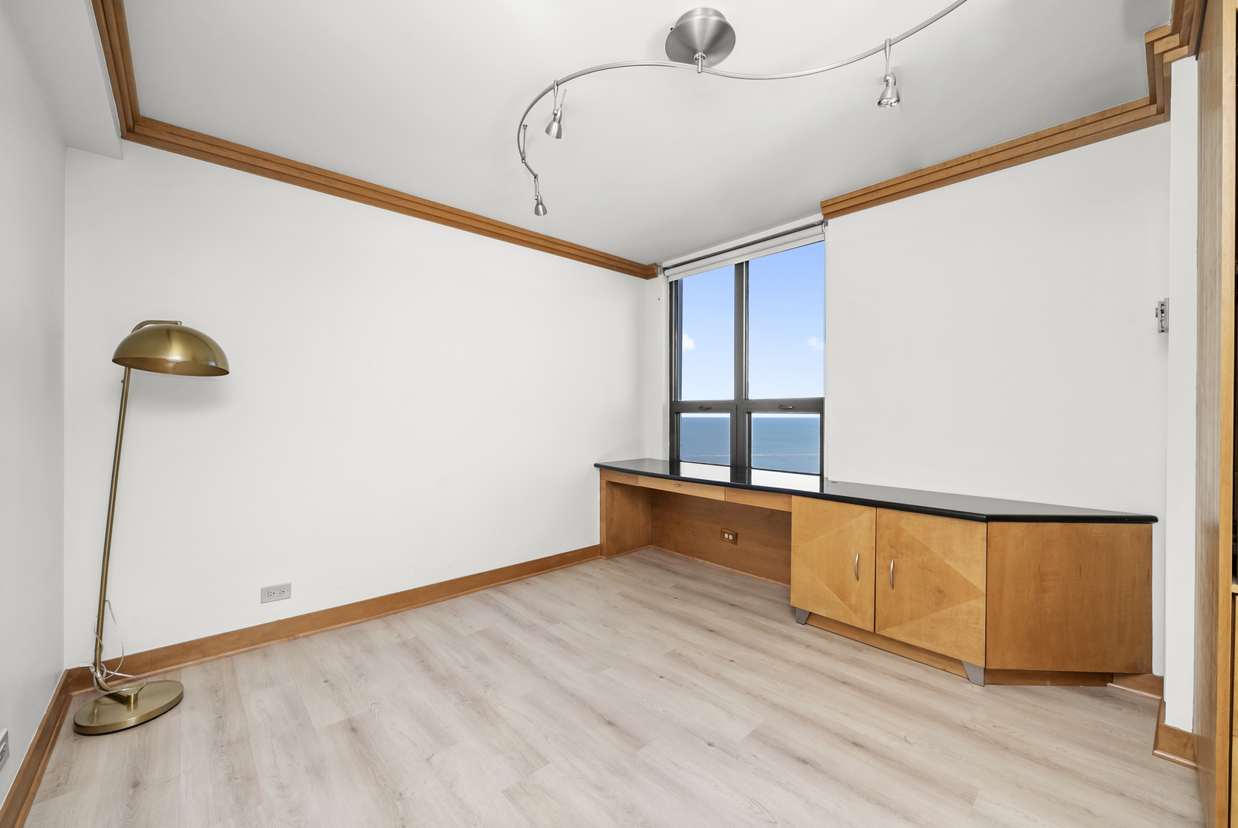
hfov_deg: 108.3
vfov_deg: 85.6
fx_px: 448
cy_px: 414
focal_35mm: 13
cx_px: 619
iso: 1600
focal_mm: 13
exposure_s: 1/60
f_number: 11
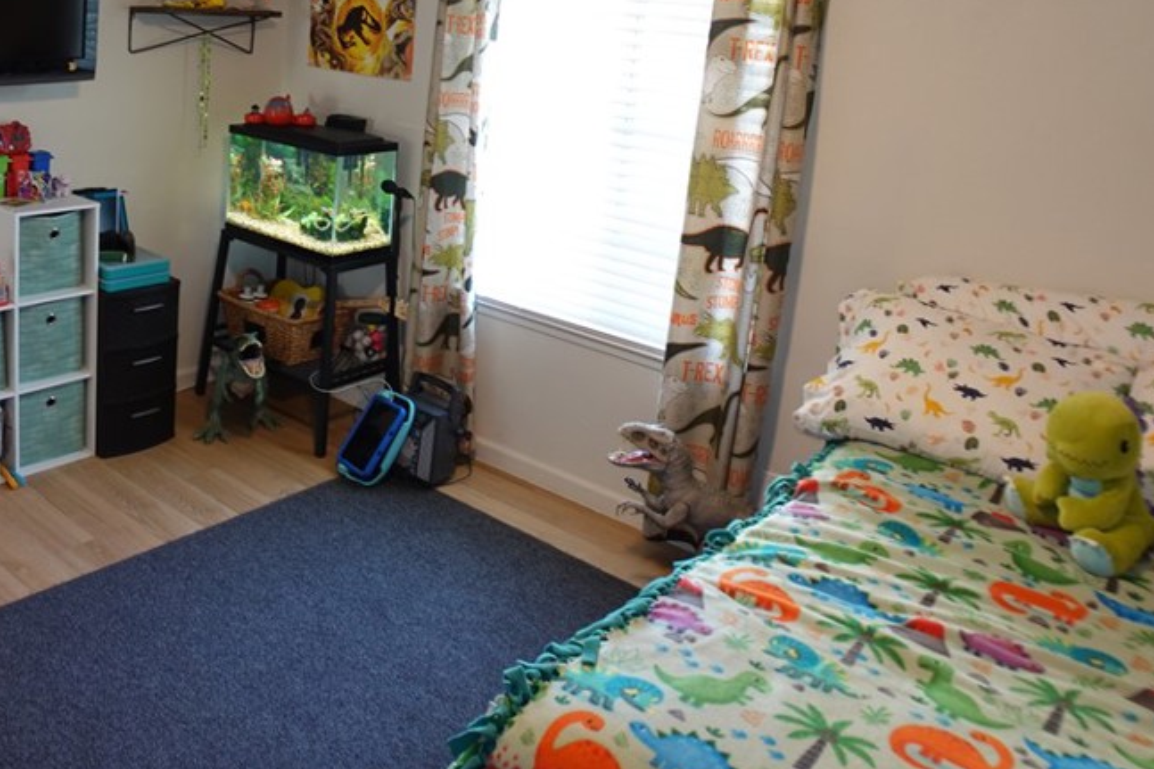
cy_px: 169
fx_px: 1218
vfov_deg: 34.1
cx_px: 364
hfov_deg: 49.6
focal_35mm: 38
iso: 160
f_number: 1.8
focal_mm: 9.4
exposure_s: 1/30
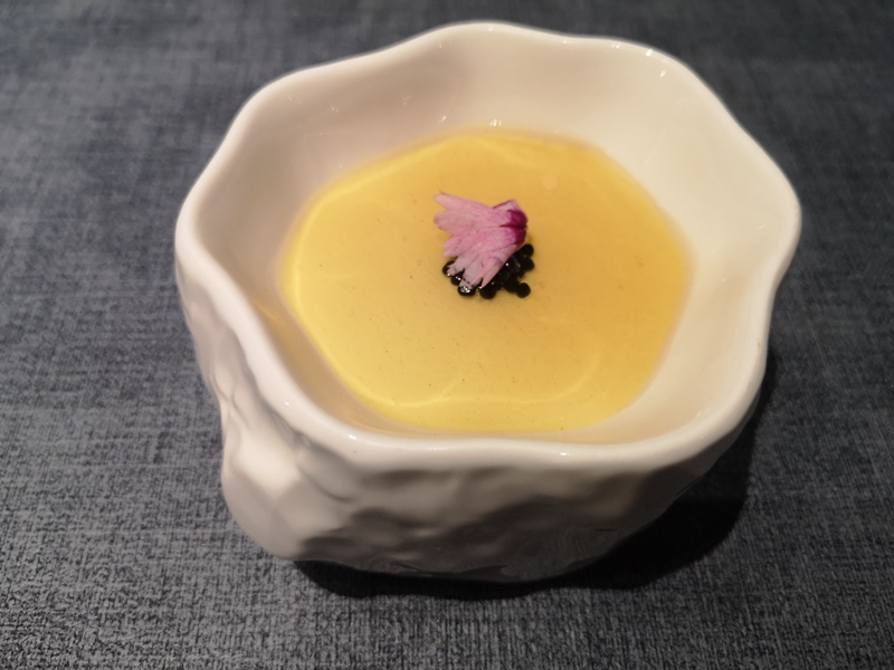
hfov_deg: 65.3
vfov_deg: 51.4
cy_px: 335
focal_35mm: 27
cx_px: 447
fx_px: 697
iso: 400
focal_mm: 3.95
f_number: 1.8
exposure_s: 1/30
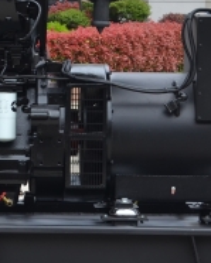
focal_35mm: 272
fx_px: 2122
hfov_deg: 5.7
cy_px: 55
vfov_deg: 7.1
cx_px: -48
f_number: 8
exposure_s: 1/250
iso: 100
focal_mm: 45
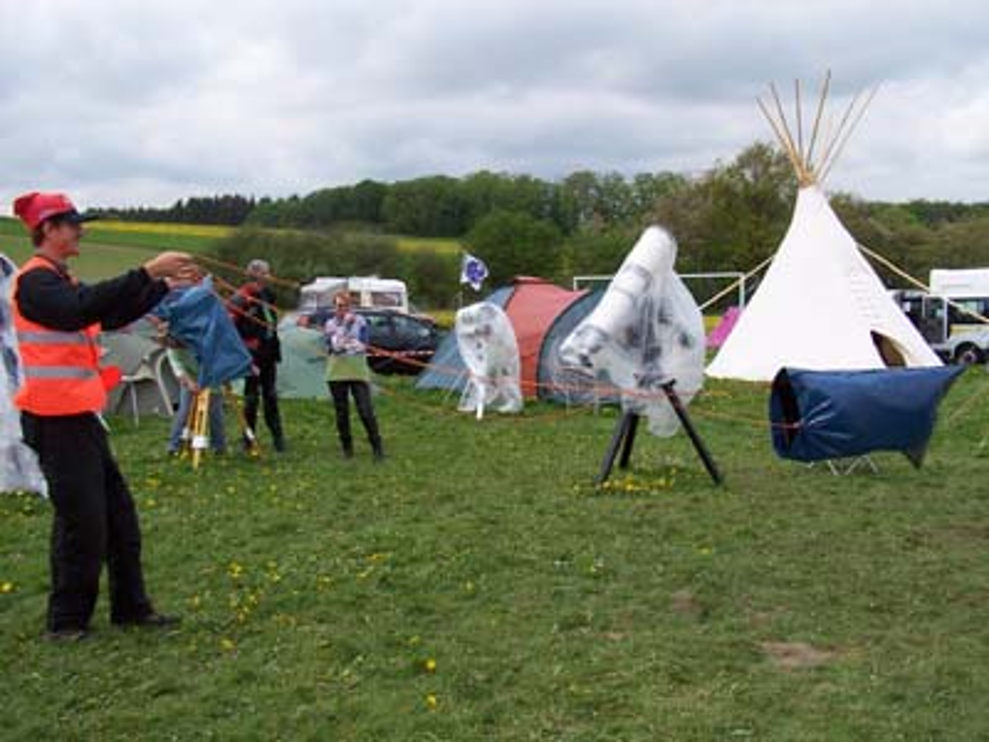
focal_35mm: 38
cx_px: 494
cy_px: 371
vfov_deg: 37.7
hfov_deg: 49.0
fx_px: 1086
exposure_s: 1/500
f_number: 4
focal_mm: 6.3
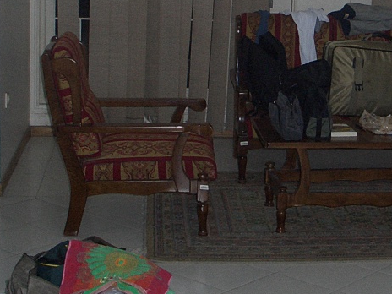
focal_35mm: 91
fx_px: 1031
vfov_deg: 16.1
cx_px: 271
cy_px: 60
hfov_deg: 21.4
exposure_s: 1/60
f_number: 2.8
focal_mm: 7.1
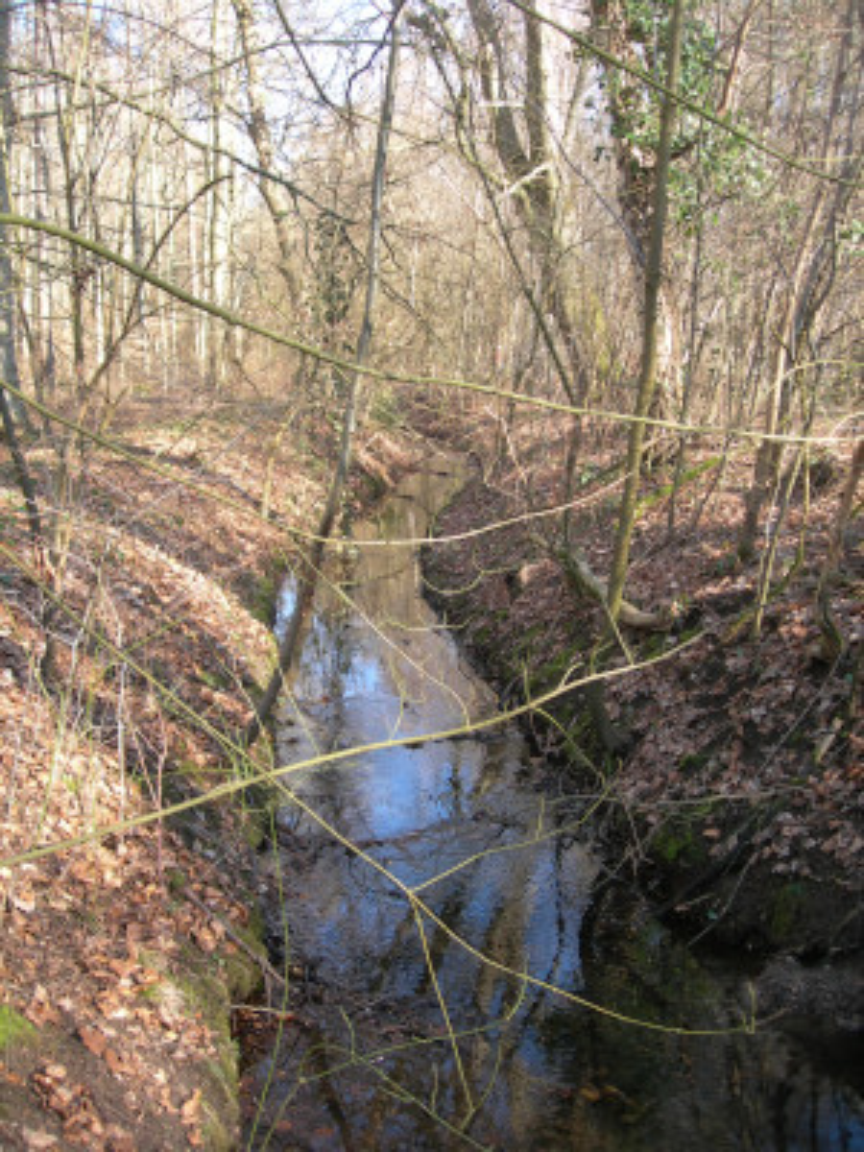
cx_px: 432
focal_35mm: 38
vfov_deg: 49.0
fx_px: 1265
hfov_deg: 37.7
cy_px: 576
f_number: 2.8
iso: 50
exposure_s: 1/74
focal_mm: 7.8
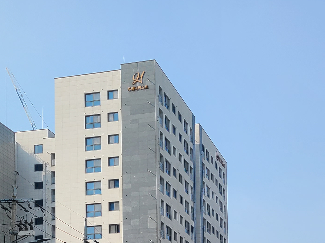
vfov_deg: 18.0
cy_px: 337
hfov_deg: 25.8
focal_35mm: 75
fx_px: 704
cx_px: 221
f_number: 1.8
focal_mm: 5.4
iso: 40
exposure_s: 1/1728
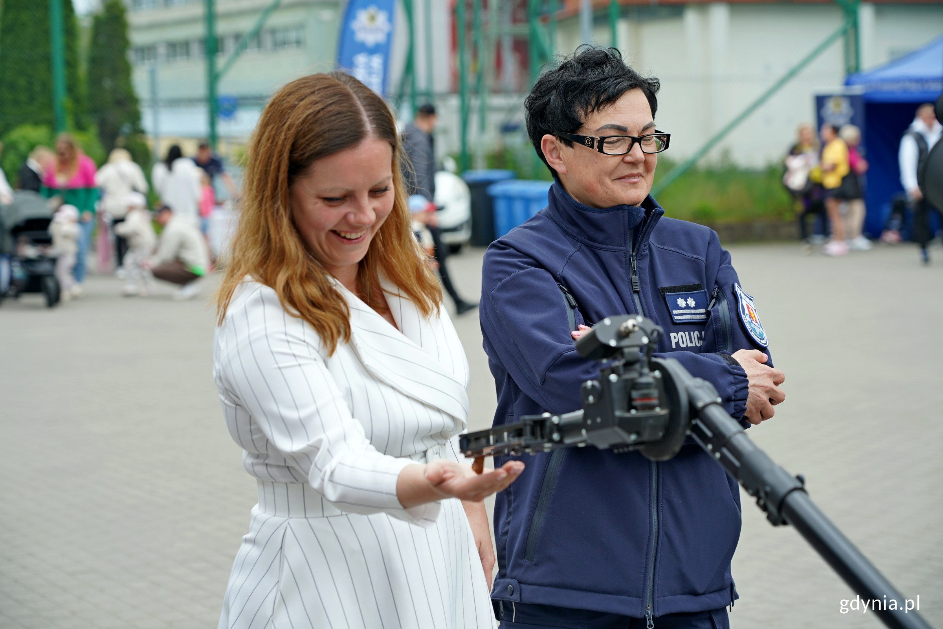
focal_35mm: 105
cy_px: 314
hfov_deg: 19.5
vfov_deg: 13.0
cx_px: 472
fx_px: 2750
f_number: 5.6
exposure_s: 1/160
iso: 100
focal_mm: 105
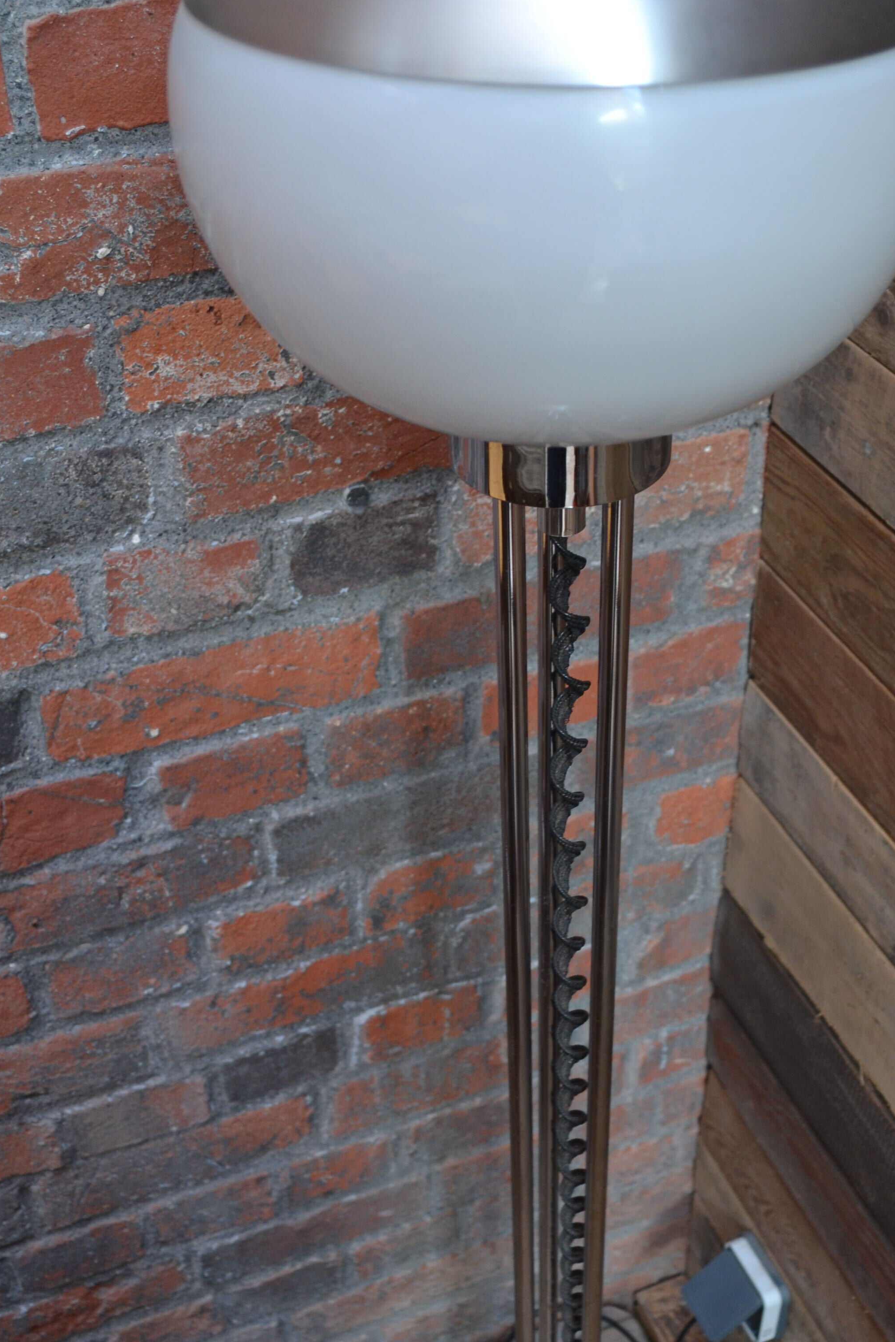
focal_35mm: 41
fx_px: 1529
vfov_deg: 47.3
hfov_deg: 32.5
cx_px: 536
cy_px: 769
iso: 400
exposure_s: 1/15
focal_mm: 18
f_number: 3.5
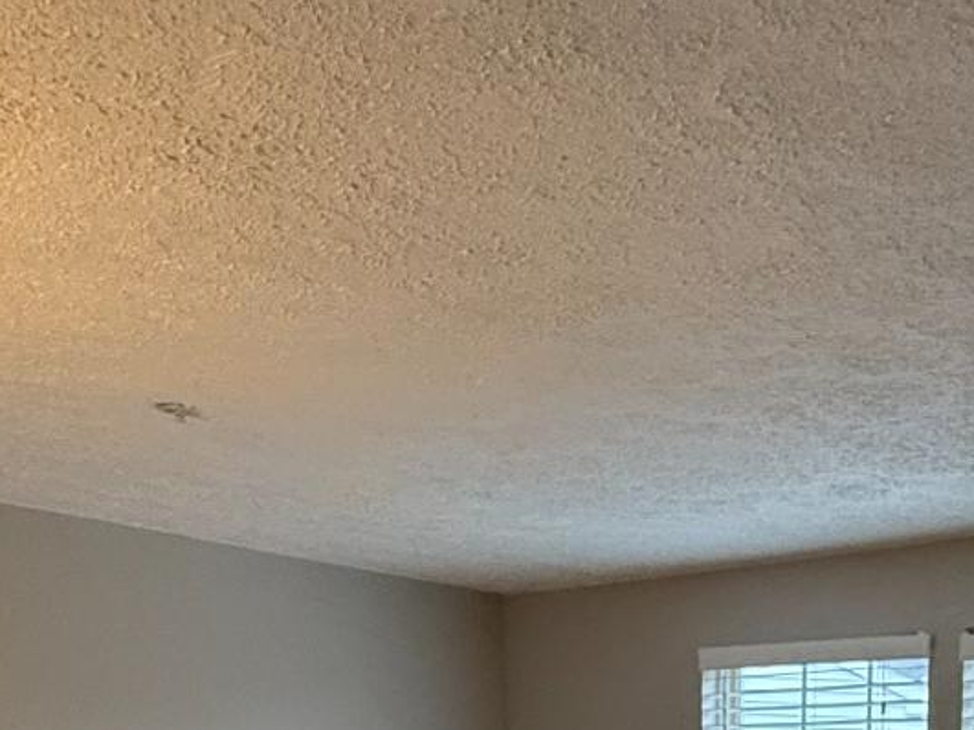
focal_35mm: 54
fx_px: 1519
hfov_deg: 33.8
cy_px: 1255
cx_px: 862
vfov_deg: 20.5
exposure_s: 1/120
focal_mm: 2.22
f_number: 2.2
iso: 320
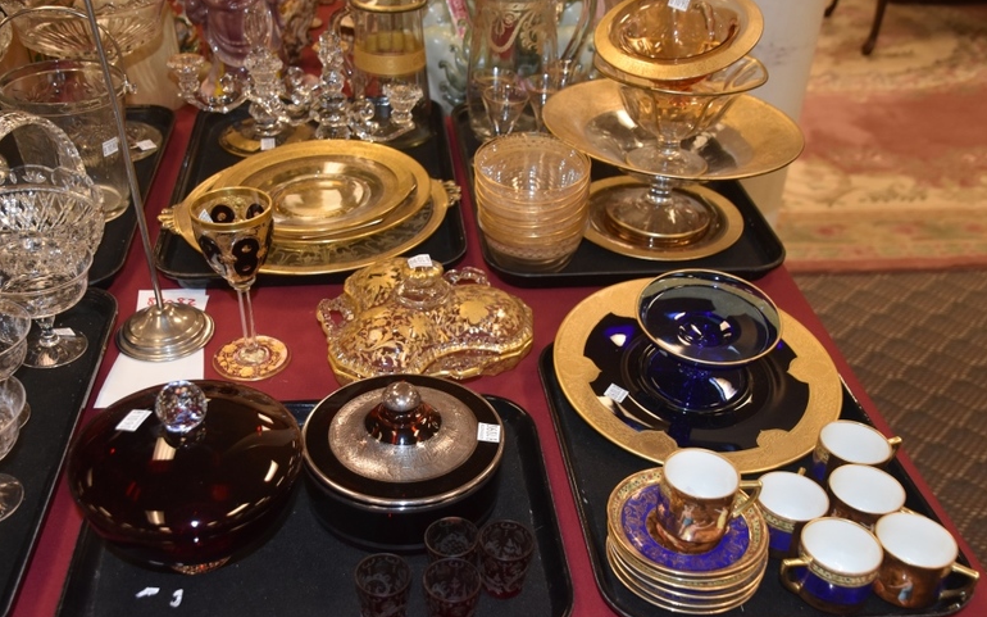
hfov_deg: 51.5
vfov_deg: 33.6
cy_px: 304
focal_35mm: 38
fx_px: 1022
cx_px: 452
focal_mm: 22
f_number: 3.5
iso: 1000
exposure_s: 1/60
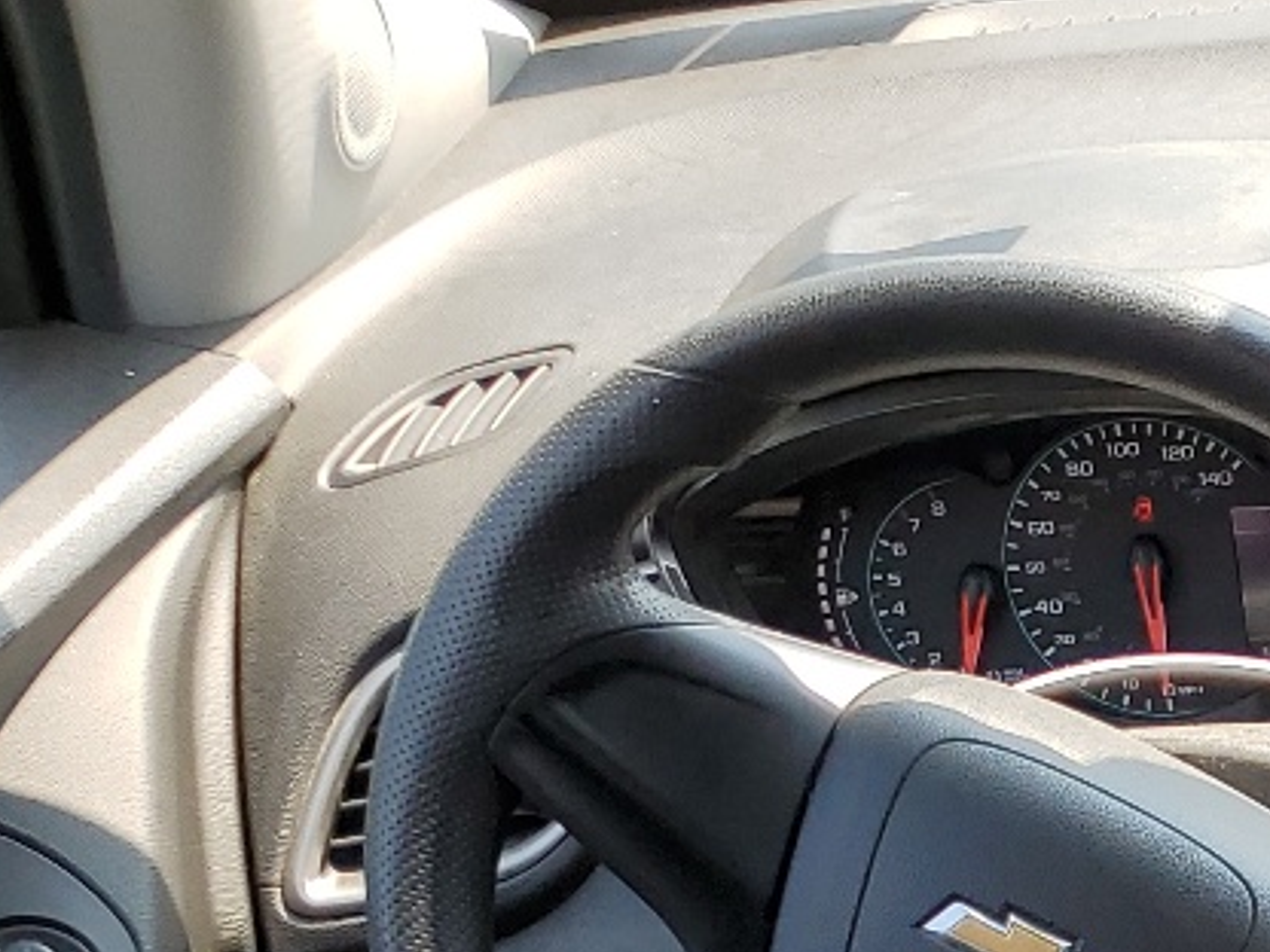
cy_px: 1779
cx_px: 2226
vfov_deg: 13.2
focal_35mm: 100
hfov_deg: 16.6
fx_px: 3669
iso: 50
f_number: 1.5
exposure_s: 1/357
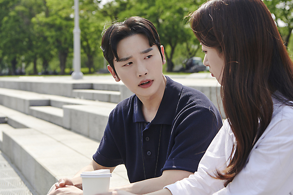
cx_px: 146
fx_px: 586
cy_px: 98
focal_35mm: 72
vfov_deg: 18.9
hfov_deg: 28.1
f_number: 5.6
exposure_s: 1/500
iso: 160
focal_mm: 60
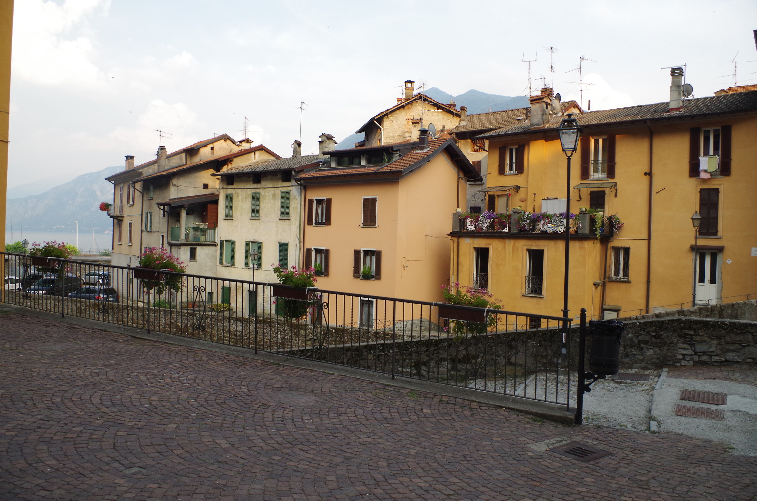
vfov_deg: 47.7
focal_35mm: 27
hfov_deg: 67.5
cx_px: 378
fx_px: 567
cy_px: 250
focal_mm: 18
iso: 800
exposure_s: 1/125
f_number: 11
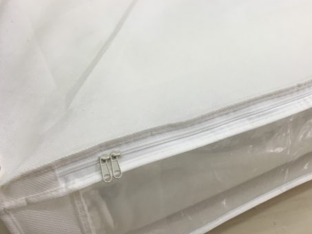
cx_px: 193
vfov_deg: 35.1
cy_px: 127
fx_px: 370
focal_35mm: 41
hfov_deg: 45.4
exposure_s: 1/30
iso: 50
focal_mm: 4.15
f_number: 2.2
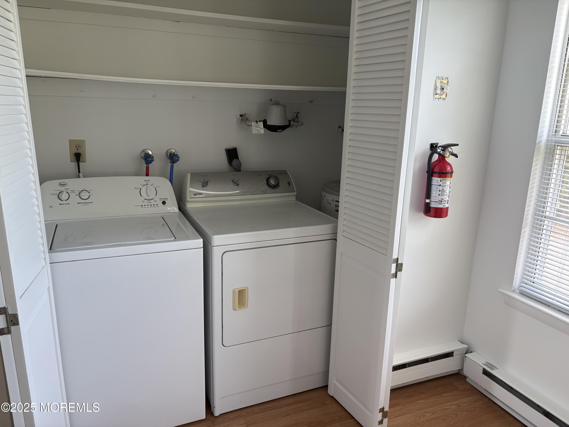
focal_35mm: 26
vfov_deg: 53.1
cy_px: 214
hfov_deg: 67.3
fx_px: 427
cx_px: 284
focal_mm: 5.96
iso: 80
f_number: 1.6
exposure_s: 1/121
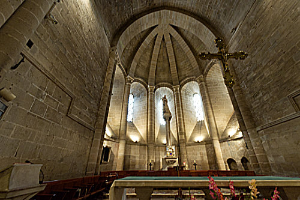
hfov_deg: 100.4
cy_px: 100
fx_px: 125
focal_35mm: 15
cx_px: 150
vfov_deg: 77.3
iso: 1600
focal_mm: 10
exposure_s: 1/5
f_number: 11
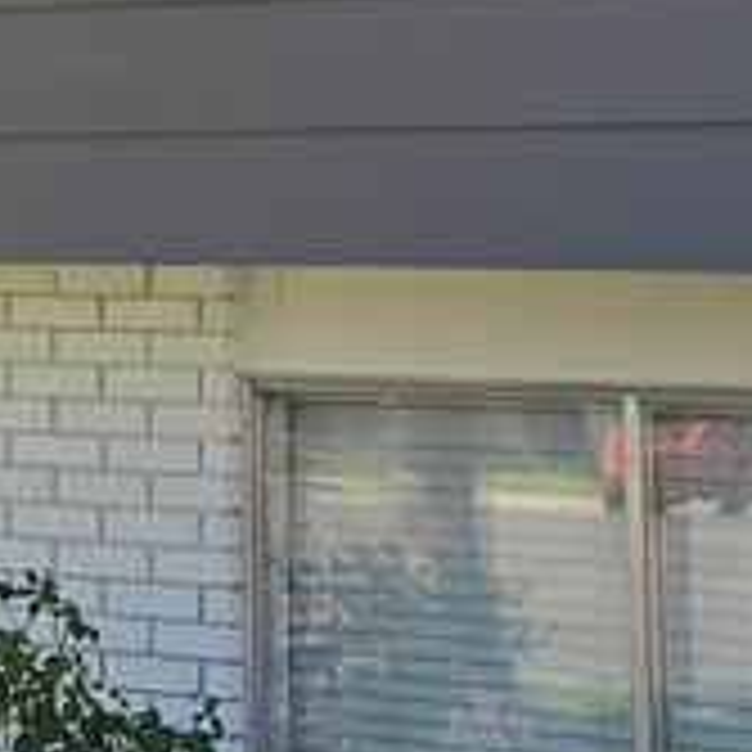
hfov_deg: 13.4
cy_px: -126
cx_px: -234
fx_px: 3072
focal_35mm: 125
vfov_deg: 13.6
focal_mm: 5.4
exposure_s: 1/477
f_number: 1.8
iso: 25
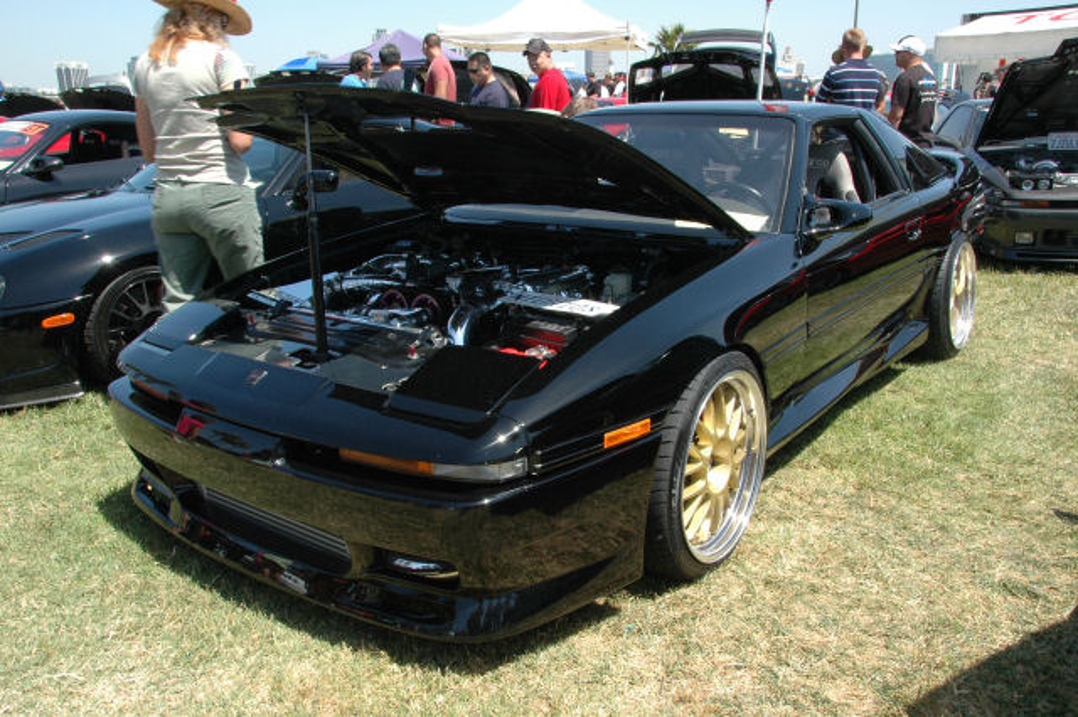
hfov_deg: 62.0
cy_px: 358
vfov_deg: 43.6
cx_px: 539
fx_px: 898
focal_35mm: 30
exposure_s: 1/80
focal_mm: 20
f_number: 14
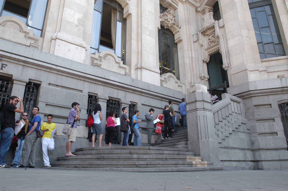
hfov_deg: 70.5
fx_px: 204
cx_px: 144
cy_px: 96
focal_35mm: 26
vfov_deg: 50.3
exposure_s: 1/125
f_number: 8
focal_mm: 17
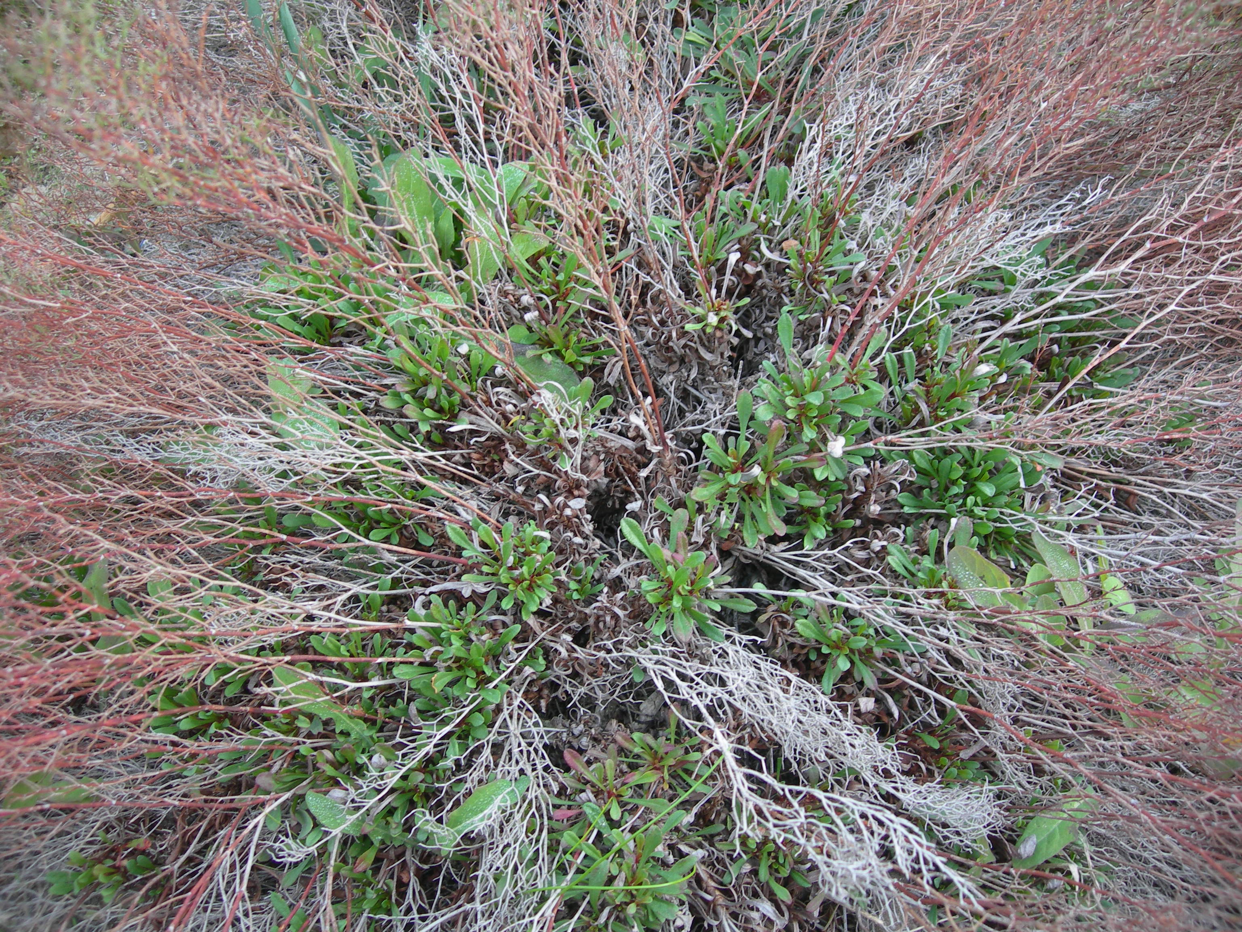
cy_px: 466
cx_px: 621
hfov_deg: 49.0
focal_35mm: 38
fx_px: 1363
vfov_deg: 37.7
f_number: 2.8
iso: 50
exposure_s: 1/94
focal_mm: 7.8
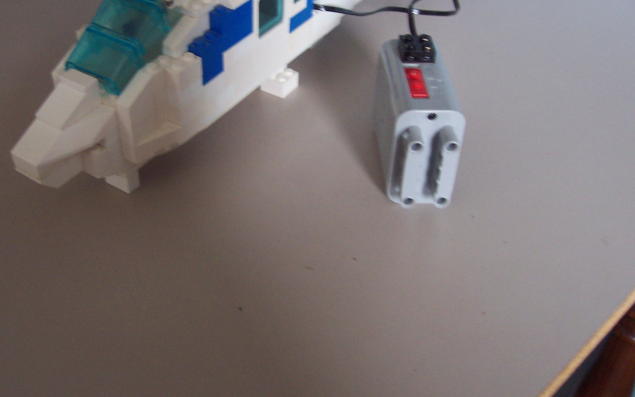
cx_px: 300
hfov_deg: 46.2
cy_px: 143
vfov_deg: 29.7
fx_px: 744
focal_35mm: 43
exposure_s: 1/10
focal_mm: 5.6
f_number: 2.8
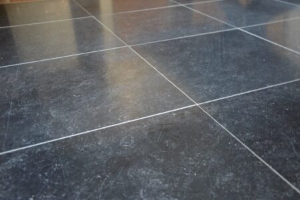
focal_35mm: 39
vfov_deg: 34.2
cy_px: 100
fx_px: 325
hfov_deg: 49.6
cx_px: 150
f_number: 4
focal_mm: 26
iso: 1250
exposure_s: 1/15
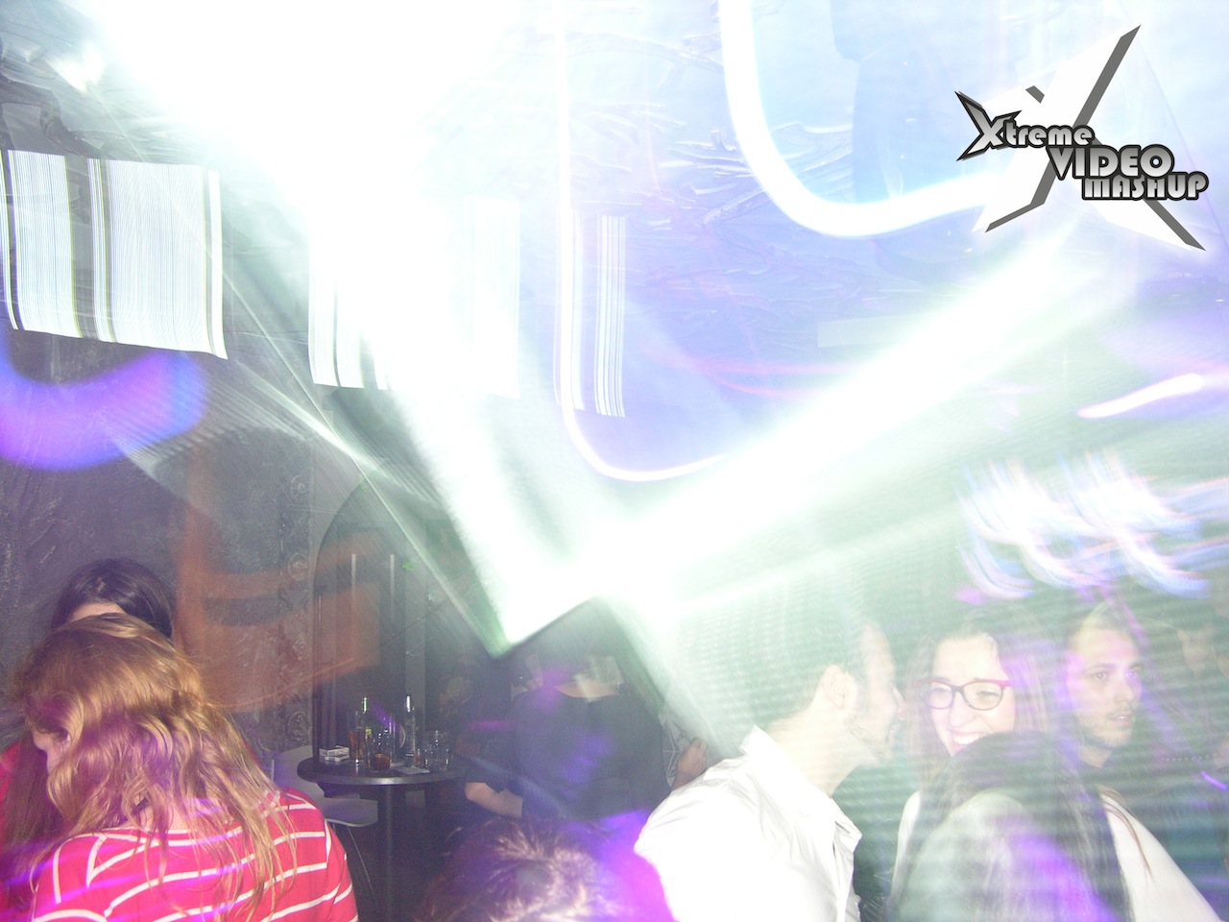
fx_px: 1243
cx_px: 614
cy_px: 461
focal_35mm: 35
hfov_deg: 52.6
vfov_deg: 40.7
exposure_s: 2
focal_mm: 8.9
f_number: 2.8
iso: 200
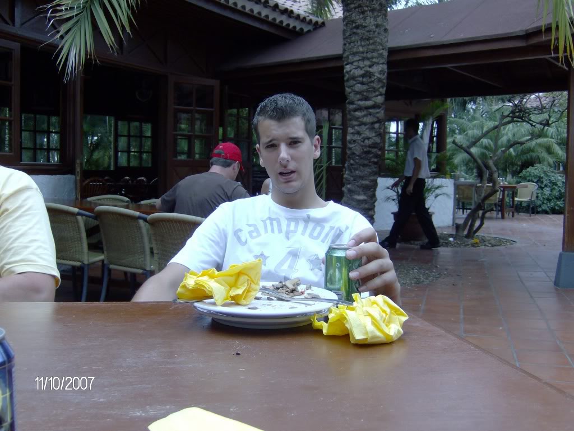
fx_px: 598
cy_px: 216
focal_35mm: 36
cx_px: 287
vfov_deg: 39.7
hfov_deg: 51.3
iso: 100
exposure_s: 1/374
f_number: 2.8
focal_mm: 6
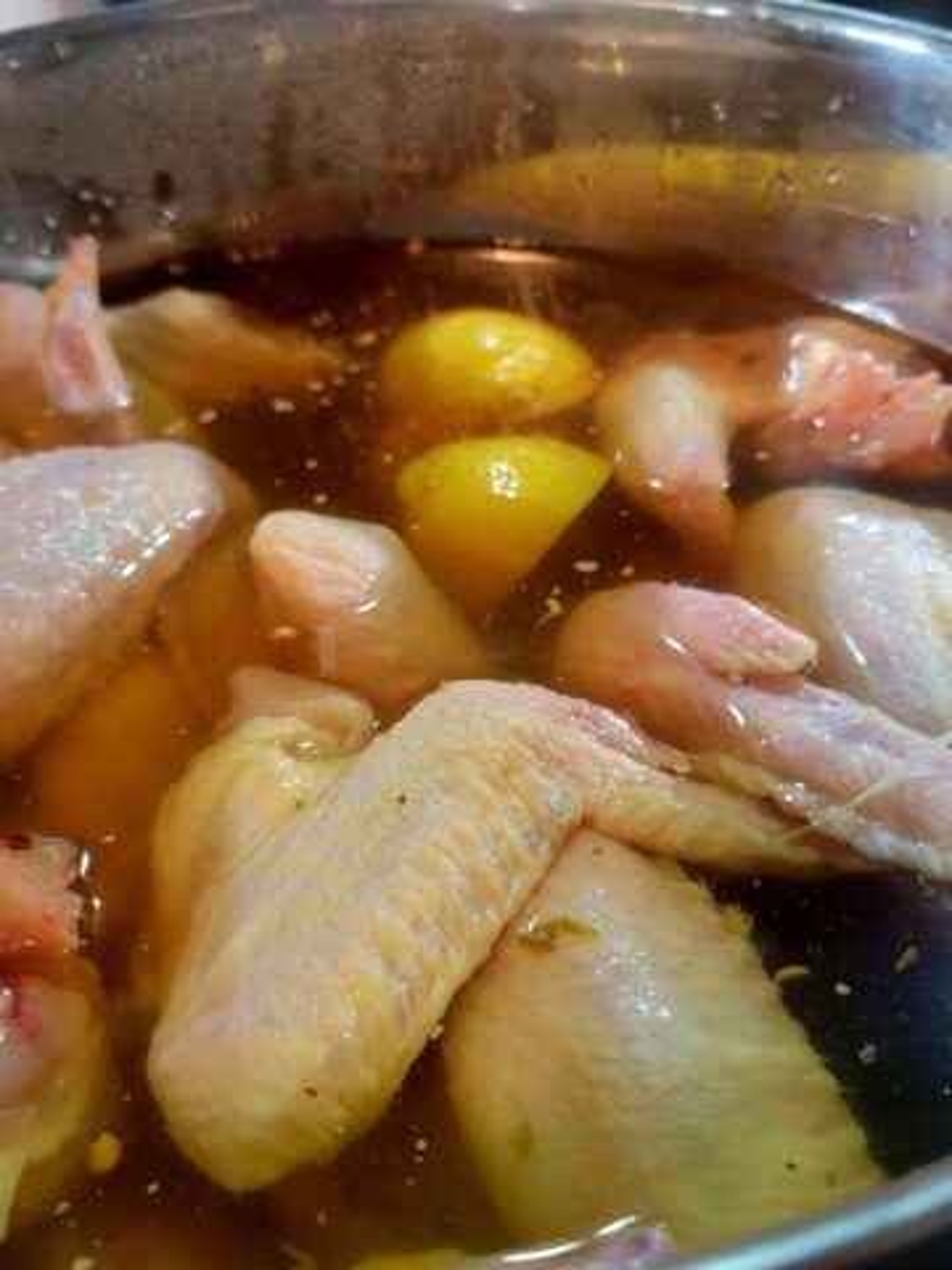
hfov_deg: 53.1
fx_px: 953
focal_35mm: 26
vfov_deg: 67.3
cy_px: 635
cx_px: 476
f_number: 1.8
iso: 250
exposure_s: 1/40
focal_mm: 5.4
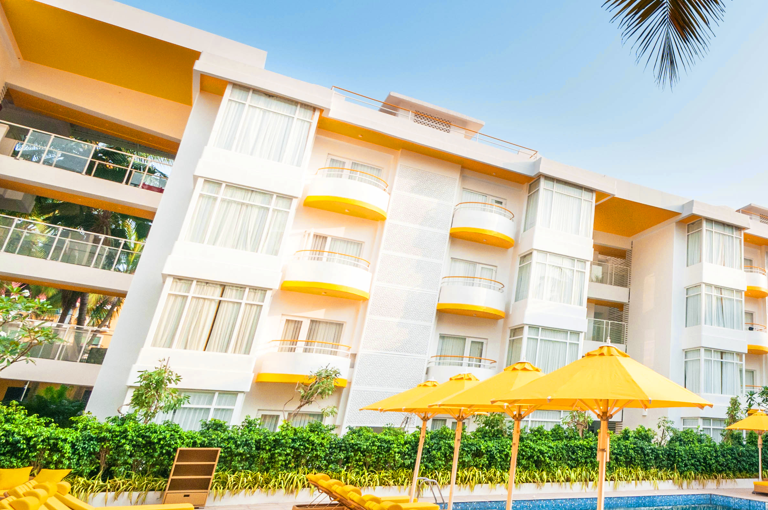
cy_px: 193
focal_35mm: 27
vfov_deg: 47.4
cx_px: 669
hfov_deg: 59.1
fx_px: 575
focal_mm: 10
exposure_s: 1/90
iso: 200
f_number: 8
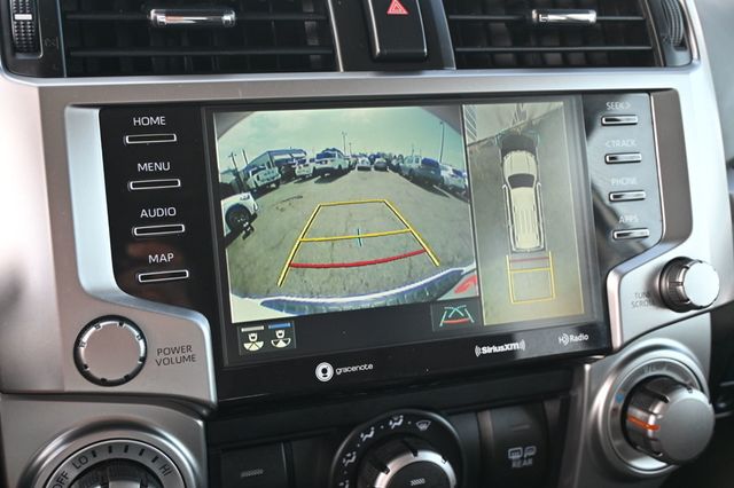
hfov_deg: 48.7
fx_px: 810
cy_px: 244
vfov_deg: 33.6
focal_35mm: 40
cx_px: 367
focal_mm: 26.5
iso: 400
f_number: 4.5
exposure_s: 1/125
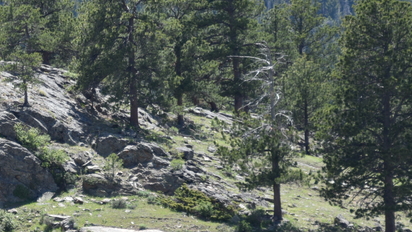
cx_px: -80
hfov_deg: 4.1
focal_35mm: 521
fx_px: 5693
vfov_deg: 2.3
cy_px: 189
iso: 140
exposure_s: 1/320
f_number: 5.6
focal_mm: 160
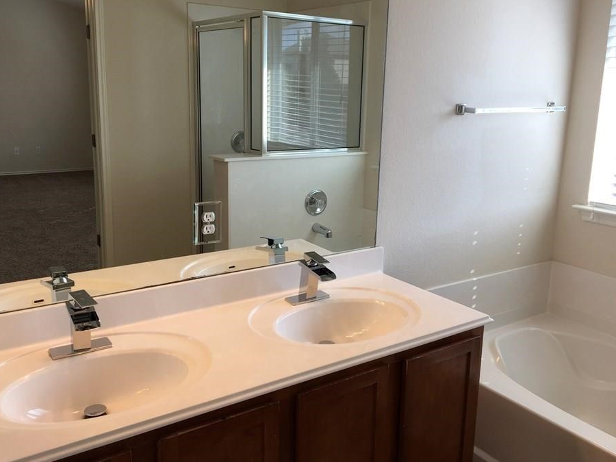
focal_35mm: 33
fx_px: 587
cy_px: 216
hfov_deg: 55.4
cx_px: 309
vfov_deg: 42.9
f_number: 2.2
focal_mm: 4.15
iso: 32
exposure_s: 1/120
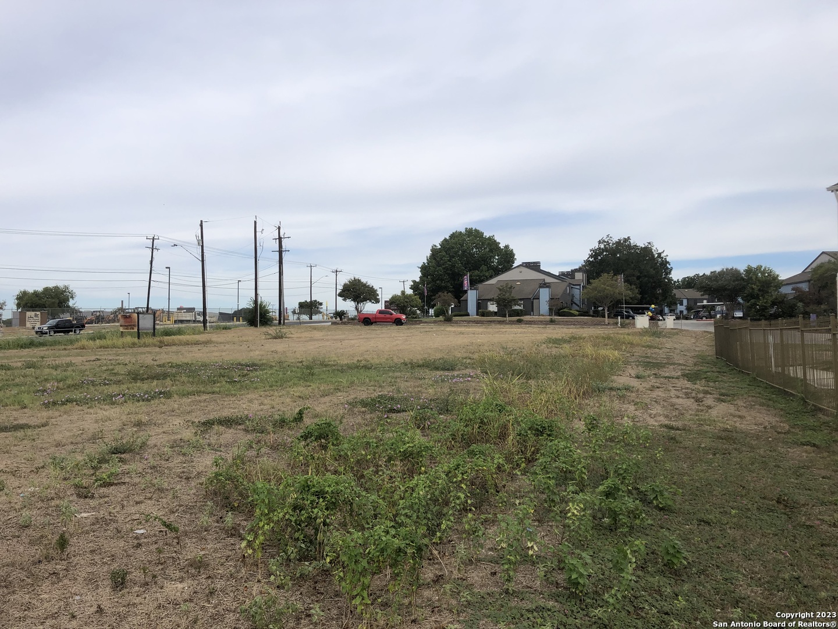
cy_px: 314
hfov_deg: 63.4
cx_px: 419
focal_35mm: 28
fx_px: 678
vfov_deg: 49.7
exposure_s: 1/2088
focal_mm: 3.99
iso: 20
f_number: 1.8
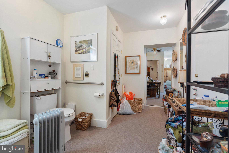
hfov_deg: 96.7
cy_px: 76
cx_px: 114
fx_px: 102
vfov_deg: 73.7
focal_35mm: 16
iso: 500
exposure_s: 1/4
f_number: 8
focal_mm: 16
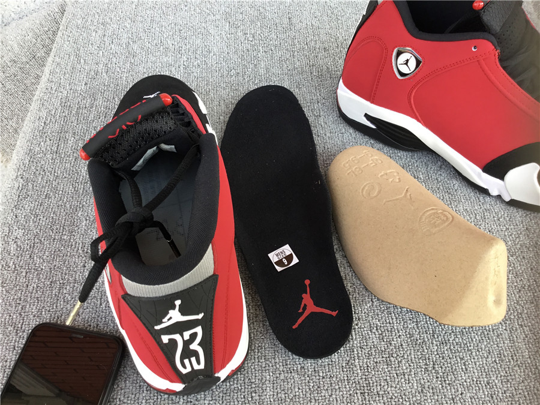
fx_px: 484
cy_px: 202
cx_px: 270
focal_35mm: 31
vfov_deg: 45.4
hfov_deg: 58.4
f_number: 2.4
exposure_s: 1/100
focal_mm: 3.3
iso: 40
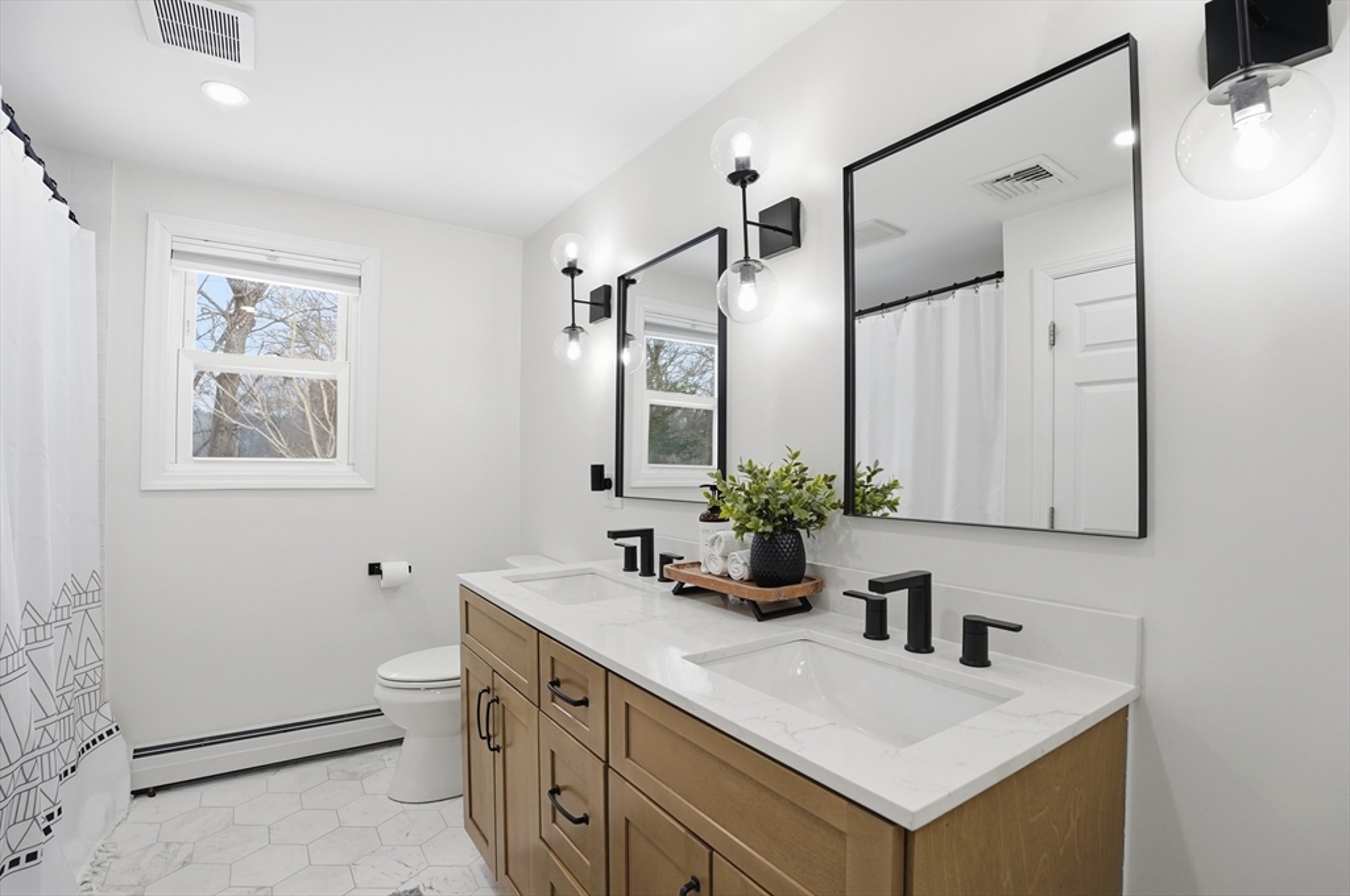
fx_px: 599
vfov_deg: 73.6
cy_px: 448
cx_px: 675
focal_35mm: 16
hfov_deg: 96.8
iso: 800
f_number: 7.1
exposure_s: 1/400
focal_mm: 16
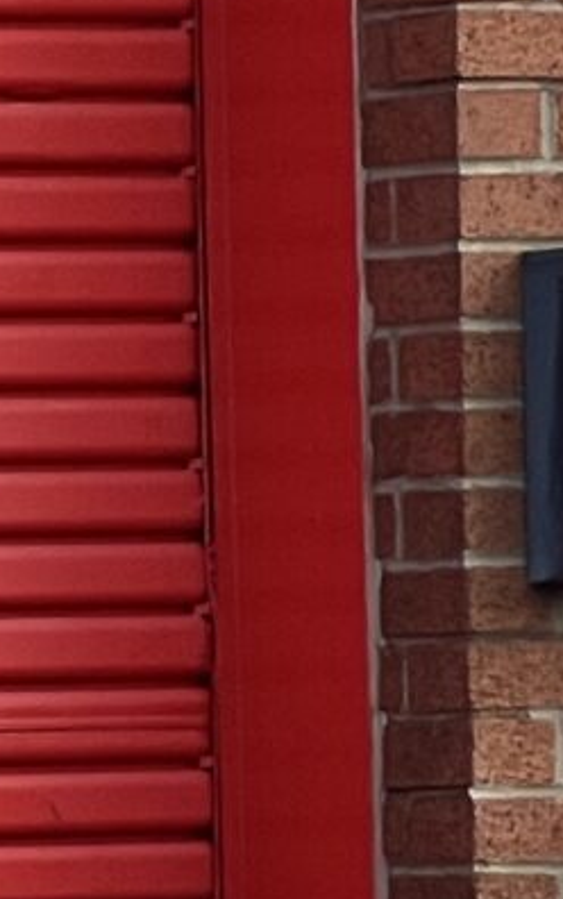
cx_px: -1308
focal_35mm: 527
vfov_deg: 4.0
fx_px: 12919
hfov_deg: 2.5
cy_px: 1492
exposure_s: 1/188
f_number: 2.8
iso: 32
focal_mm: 9
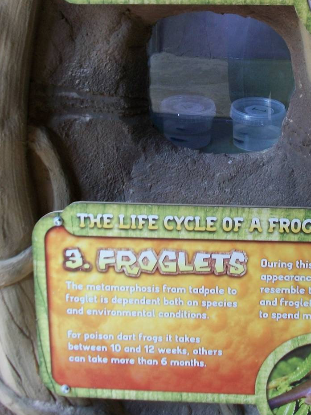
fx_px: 659
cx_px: 225
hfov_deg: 26.3
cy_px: 77
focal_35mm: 55
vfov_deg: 33.8
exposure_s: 1/60
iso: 80
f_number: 2.9
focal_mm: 5.7
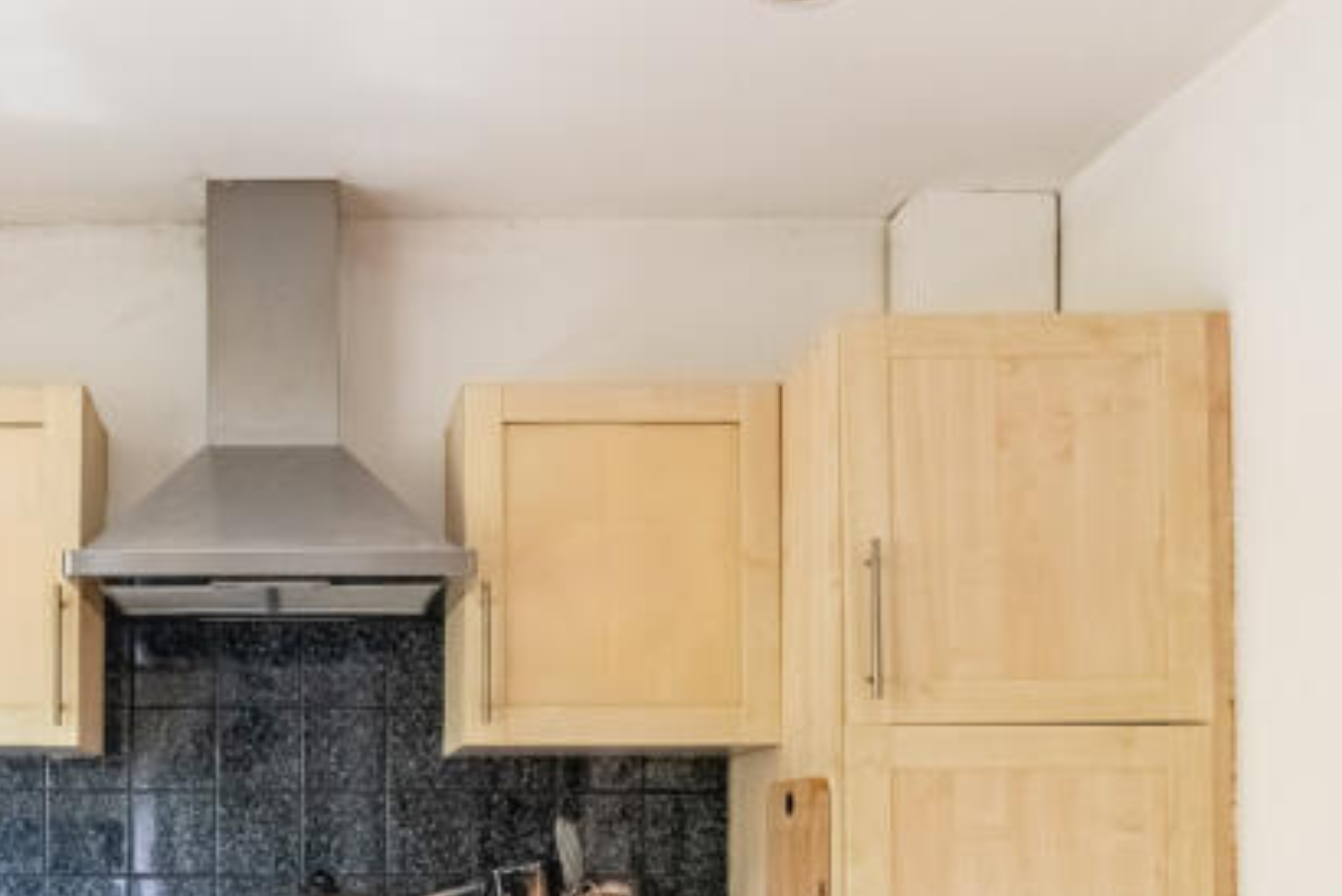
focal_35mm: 40
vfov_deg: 31.7
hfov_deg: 46.0
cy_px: 824
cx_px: 278
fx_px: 1492
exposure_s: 1/400
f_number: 8
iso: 1000
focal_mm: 16
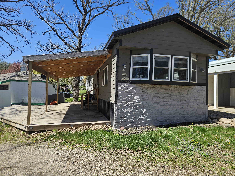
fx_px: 156
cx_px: 118
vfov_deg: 58.9
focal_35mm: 23
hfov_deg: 73.9
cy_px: 88
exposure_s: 1/1129
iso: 25
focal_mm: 5.4
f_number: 1.8
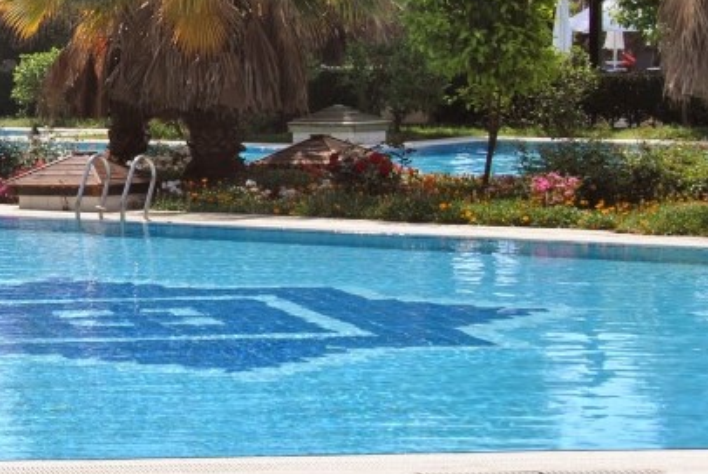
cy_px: 150
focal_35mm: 148
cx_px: -121
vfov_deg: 9.3
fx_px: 2923
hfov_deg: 13.5
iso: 100
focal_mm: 35
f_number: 8
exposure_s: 1/250
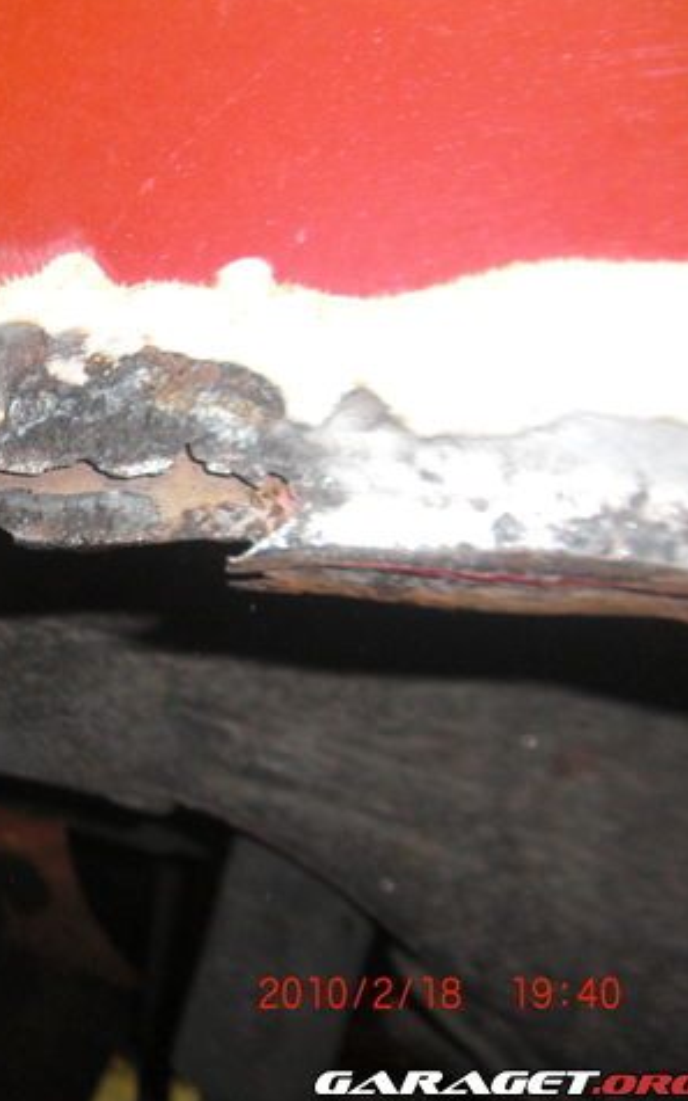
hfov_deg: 29.5
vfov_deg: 49.3
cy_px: 549
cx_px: -30
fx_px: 1200
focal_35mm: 40
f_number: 2.6
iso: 200
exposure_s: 1/30
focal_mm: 4.9
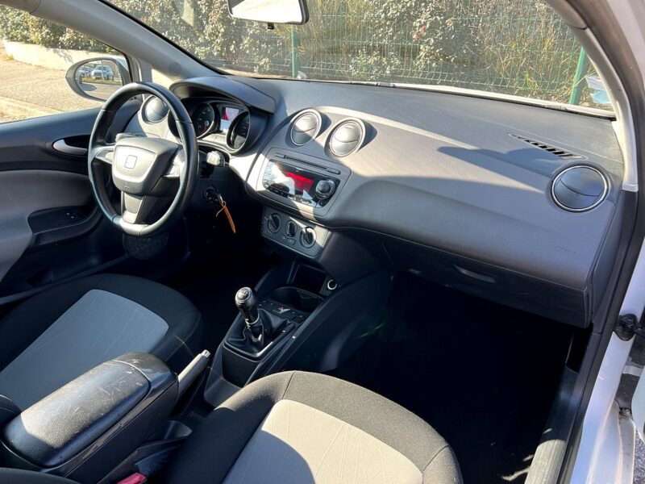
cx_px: 322
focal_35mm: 26
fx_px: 484
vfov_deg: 53.1
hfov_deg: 67.3
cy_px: 242
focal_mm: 5.7
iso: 40
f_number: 1.5
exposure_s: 1/218
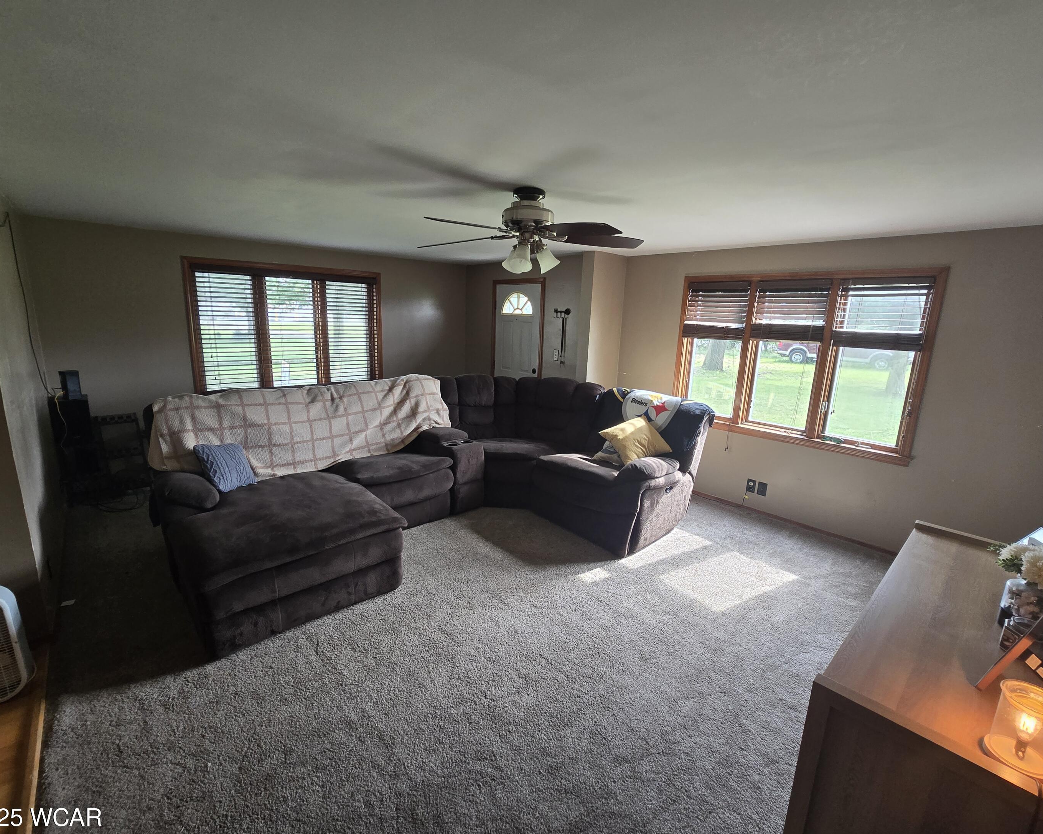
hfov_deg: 100.7
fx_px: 432
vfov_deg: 88.0
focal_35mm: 14
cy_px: 426
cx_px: 525
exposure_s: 1/60
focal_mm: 2.2
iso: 125
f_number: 2.2
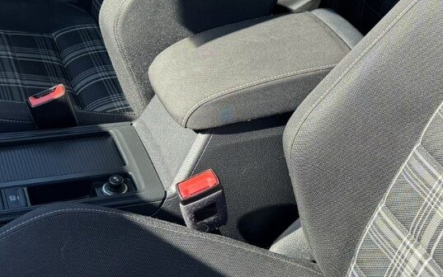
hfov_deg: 28.7
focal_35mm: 71
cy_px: -32
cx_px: 315
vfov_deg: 17.7
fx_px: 857
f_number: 1.78
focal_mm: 6.76
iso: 80
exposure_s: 1/425
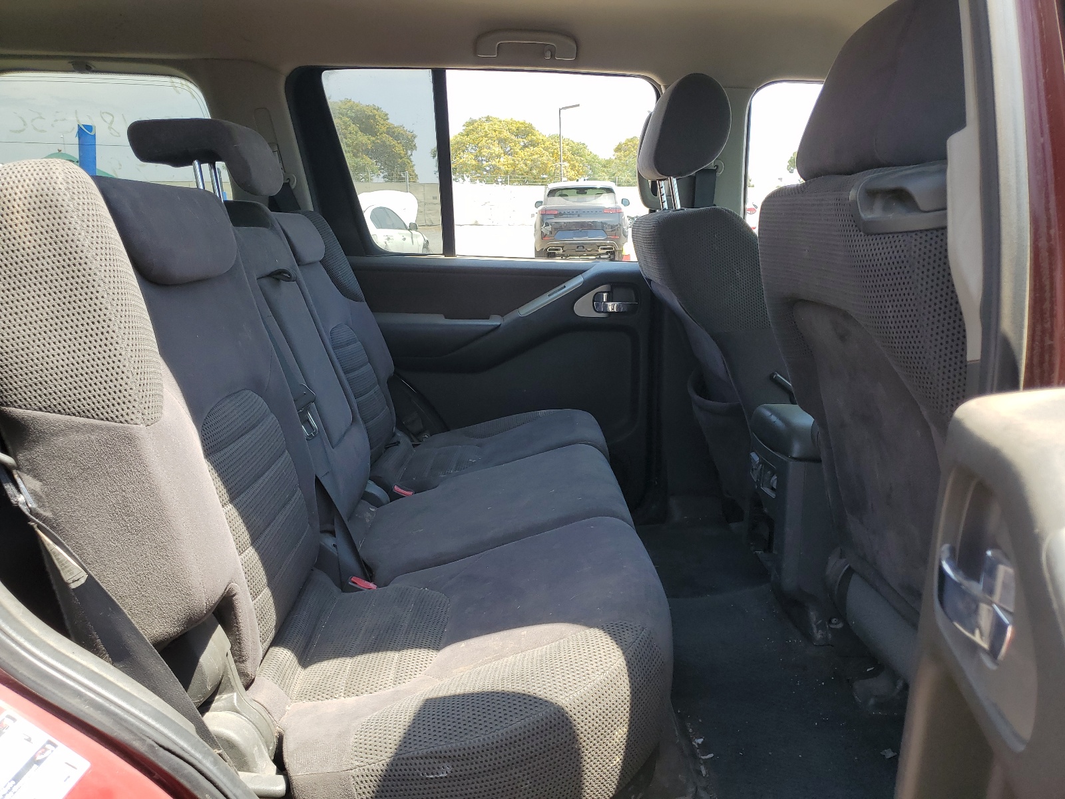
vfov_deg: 53.1
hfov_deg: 67.3
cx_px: 532
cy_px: 400
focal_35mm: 26
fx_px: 800
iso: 50
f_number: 1.5
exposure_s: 1/556
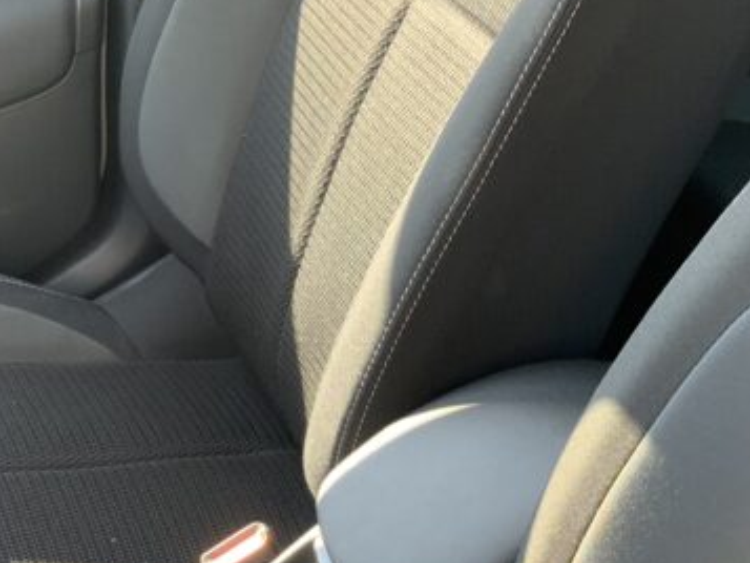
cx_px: 515
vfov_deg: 21.9
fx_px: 1409
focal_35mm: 65
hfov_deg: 29.6
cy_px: 548
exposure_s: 1/114
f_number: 1.8
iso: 64
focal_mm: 3
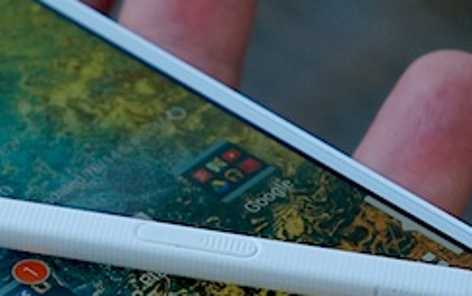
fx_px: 3167
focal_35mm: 246
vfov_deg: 5.3
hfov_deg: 8.5
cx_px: 0
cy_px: 264
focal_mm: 48
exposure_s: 1/80
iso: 640
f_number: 5
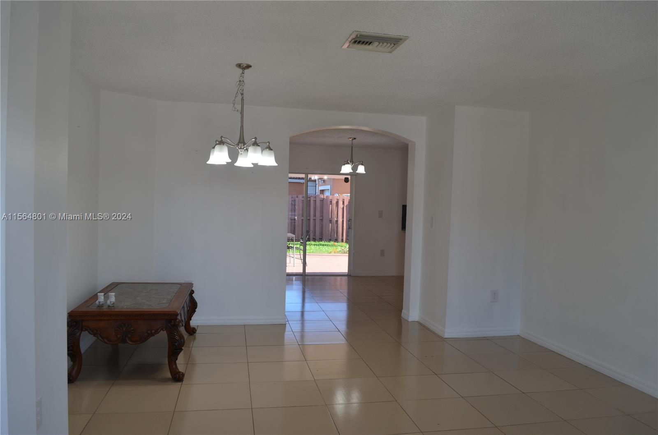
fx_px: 492
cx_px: 329
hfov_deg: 67.5
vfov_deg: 47.7
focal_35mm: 27
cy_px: 218
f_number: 5.6
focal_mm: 18
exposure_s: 1/125
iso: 220
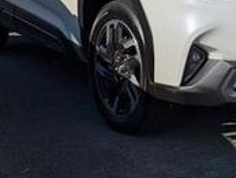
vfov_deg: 10.2
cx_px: 202
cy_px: -31
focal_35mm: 143
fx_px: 976
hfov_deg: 13.7
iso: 22
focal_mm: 6.9
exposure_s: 1/2500
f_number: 1.68
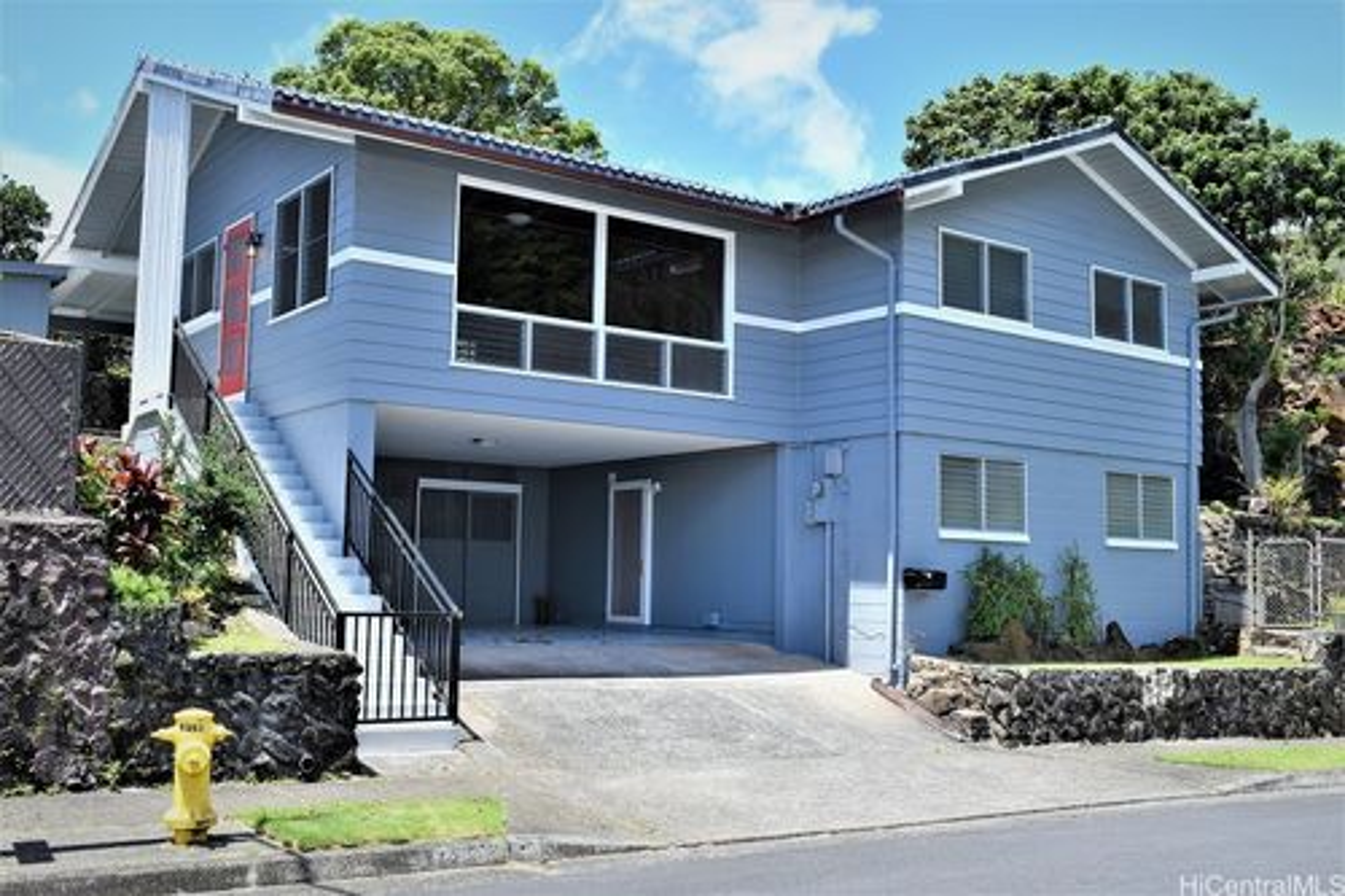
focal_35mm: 36
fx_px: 1344
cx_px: 672
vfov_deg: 36.8
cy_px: 448
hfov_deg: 53.1
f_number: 9
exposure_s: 1/320
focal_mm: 24
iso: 200
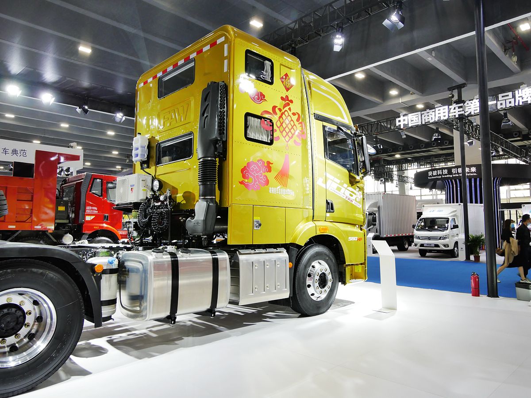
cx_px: 266
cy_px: 199
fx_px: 399
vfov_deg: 53.1
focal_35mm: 26
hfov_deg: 67.3
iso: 500
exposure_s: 1/60
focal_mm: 13
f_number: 5
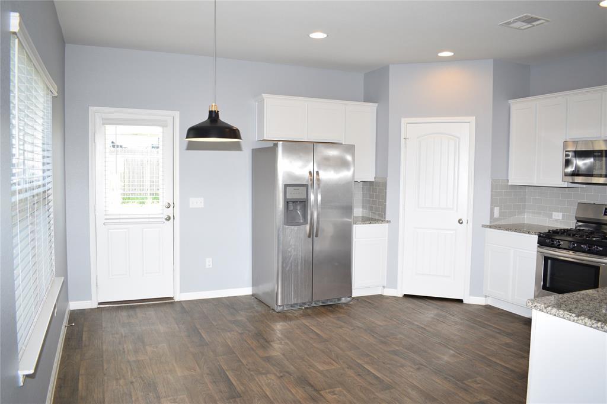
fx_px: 455
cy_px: 202
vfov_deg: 47.9
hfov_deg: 67.4
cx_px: 304
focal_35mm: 27
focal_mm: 18
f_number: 4.5
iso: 400
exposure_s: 1/80
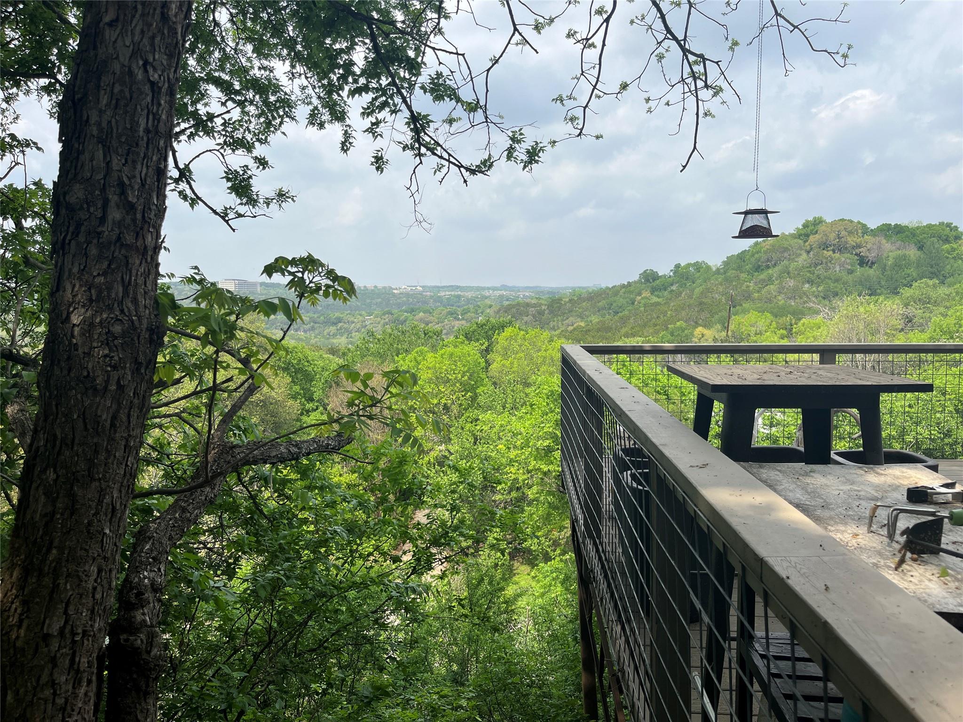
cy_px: 361
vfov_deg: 53.1
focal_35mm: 26
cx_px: 482
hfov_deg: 67.3
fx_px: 723
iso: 50
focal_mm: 5.1
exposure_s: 1/3413
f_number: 1.6
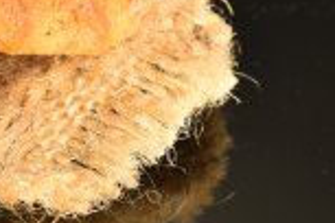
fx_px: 2233
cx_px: -147
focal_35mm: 240
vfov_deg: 5.7
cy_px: -129
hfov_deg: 8.4
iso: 100
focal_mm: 40
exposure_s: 1/3
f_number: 8
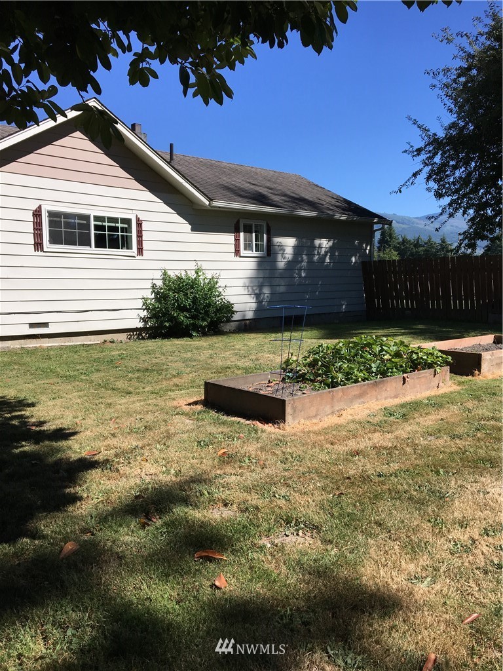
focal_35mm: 29
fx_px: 562
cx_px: 252
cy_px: 336
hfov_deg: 48.2
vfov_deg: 61.7
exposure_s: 1/2262
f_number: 2.2
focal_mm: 4.15
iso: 32
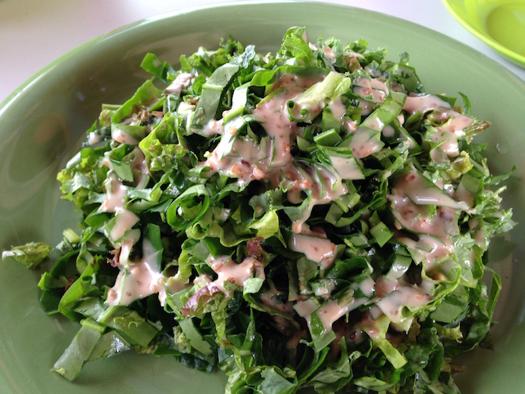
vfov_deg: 41.8
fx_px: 516
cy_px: 202
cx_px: 259
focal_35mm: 34
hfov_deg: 54.0
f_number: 2.4
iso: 50
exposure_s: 1/30
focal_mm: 4.12
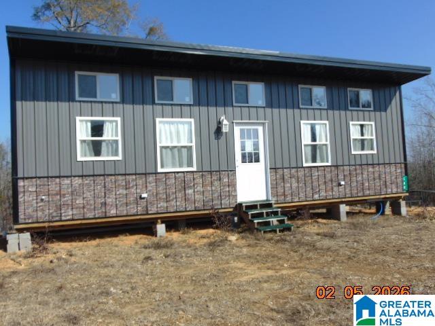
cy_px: 163
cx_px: 218
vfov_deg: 42.9
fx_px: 415
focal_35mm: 33
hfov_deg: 55.4
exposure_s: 1/250
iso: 80
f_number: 8.2
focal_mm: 5.8
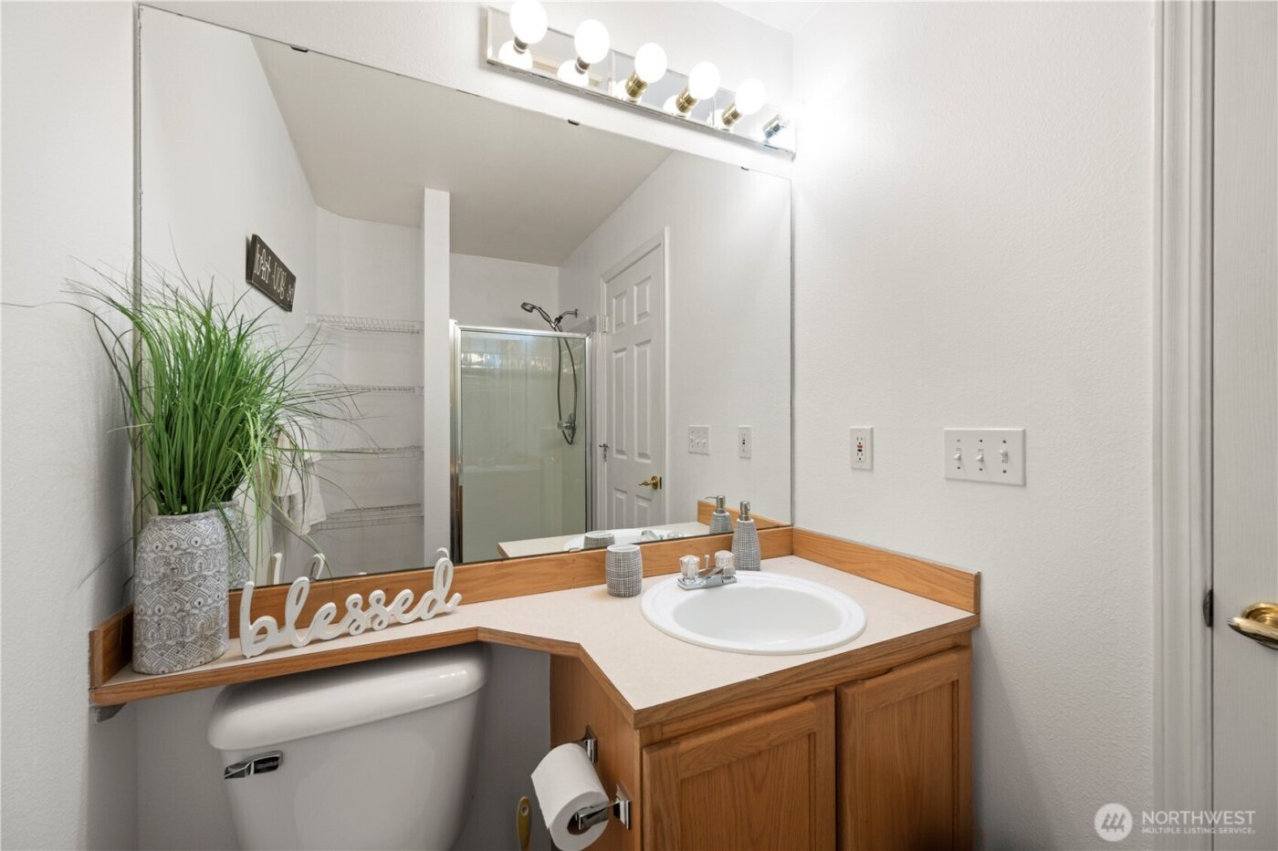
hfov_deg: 104.3
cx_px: 639
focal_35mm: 14
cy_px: 426
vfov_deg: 81.2
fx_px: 497
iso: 200
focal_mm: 14
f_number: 8
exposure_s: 1/4
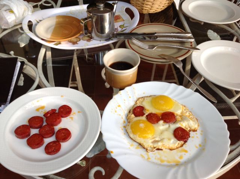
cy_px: 90
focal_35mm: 35
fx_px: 242
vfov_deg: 40.6
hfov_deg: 52.7
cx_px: 120
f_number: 2.4
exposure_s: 1/40
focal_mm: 4.28
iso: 64
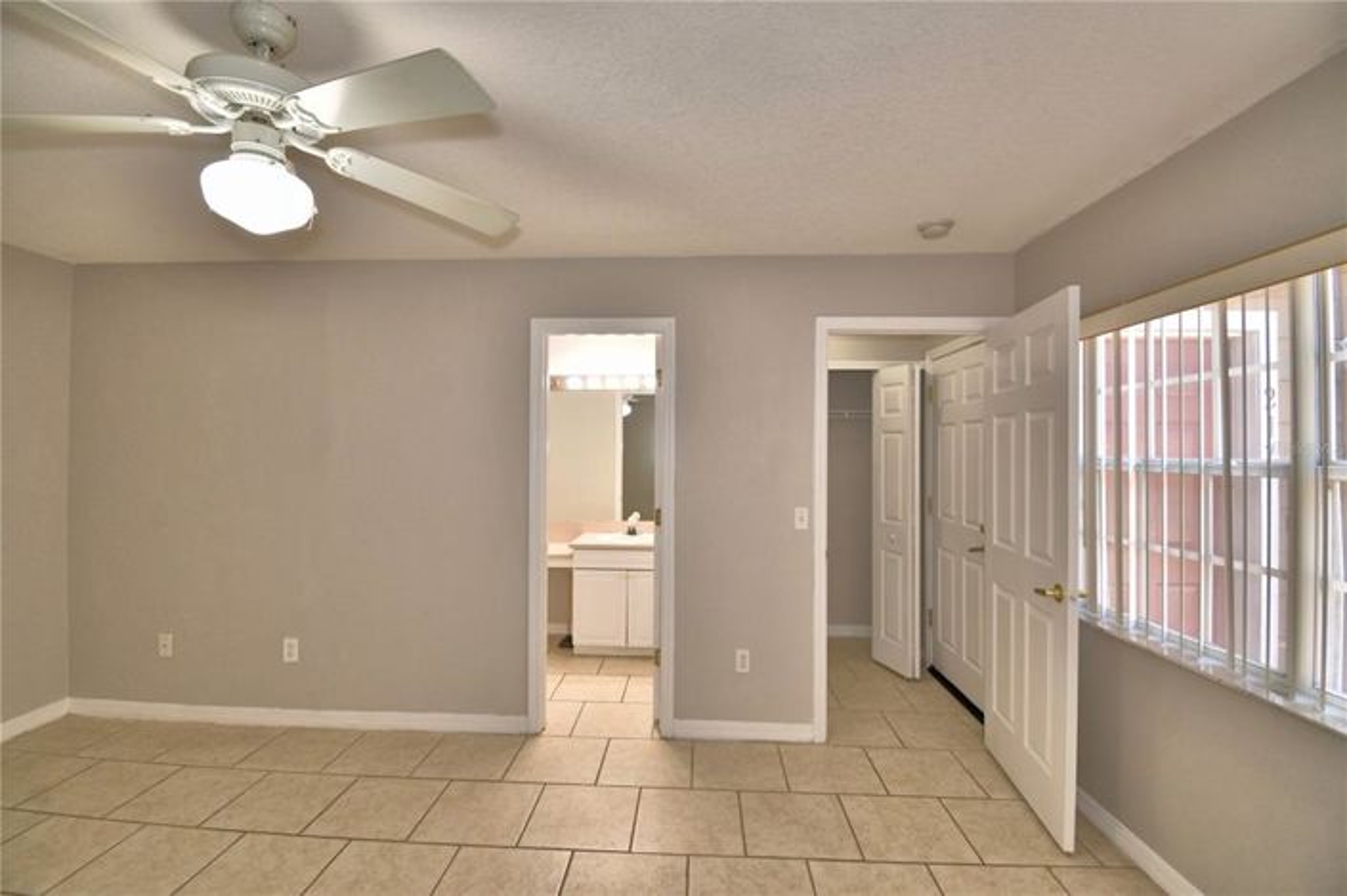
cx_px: 674
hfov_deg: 100.4
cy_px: 448
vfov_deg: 77.2
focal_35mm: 15
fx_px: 561
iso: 200
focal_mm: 10
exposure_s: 1/40
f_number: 4.5
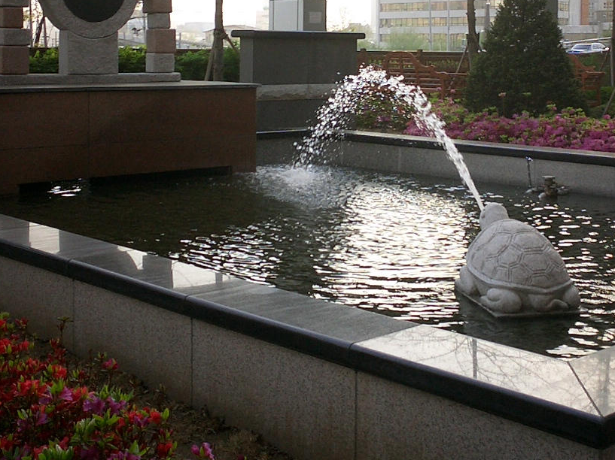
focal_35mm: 58
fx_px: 1030
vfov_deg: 24.9
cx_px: 364
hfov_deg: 33.2
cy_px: 117
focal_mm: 5.6
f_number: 3.5
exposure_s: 1/160
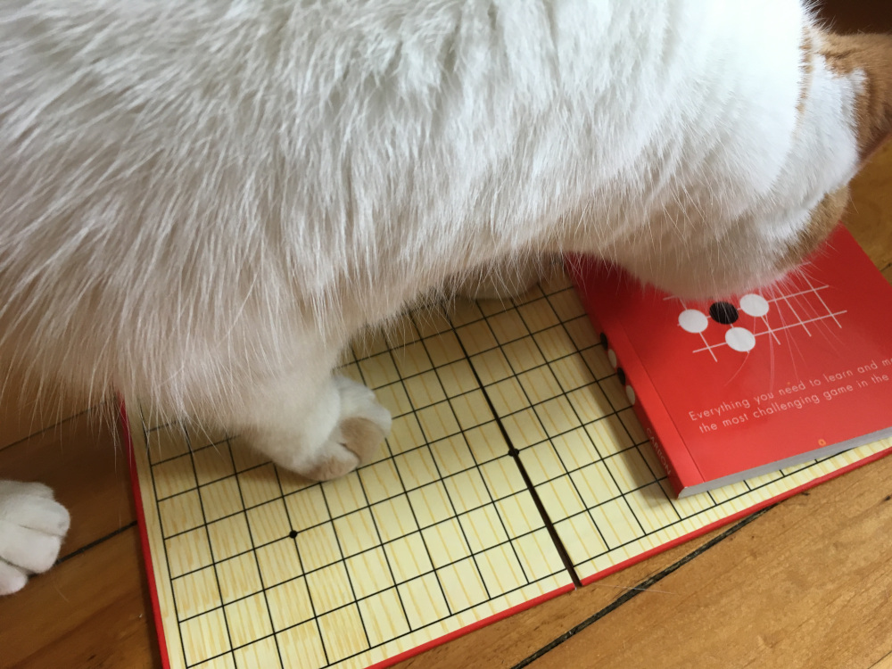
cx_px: 446
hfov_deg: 61.7
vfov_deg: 48.2
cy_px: 334
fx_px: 747
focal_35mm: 29
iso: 80
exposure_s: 1/30
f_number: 2.2
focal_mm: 4.15
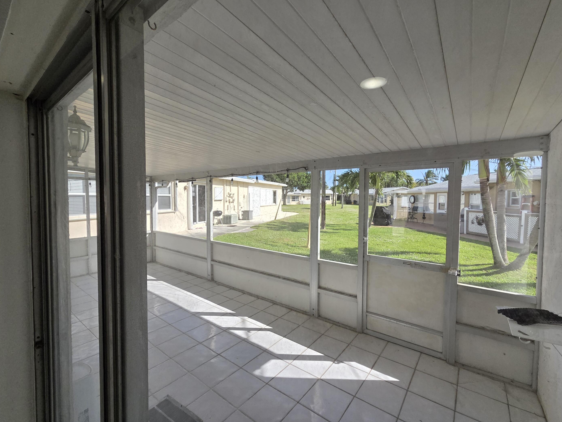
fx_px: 227
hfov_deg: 102.0
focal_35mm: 14
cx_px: 290
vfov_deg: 85.7
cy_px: 208
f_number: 2.2
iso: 160
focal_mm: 2.2
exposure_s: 1/2000
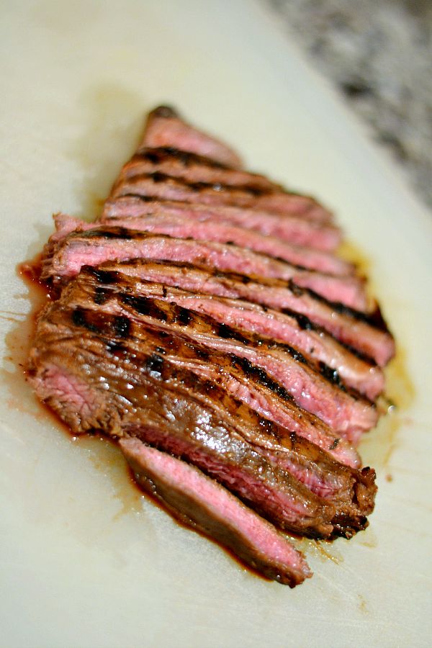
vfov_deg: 27.0
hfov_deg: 18.2
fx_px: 1350
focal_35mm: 75
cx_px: 216
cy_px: 324
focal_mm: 50
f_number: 1.8
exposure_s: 1/60
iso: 1000
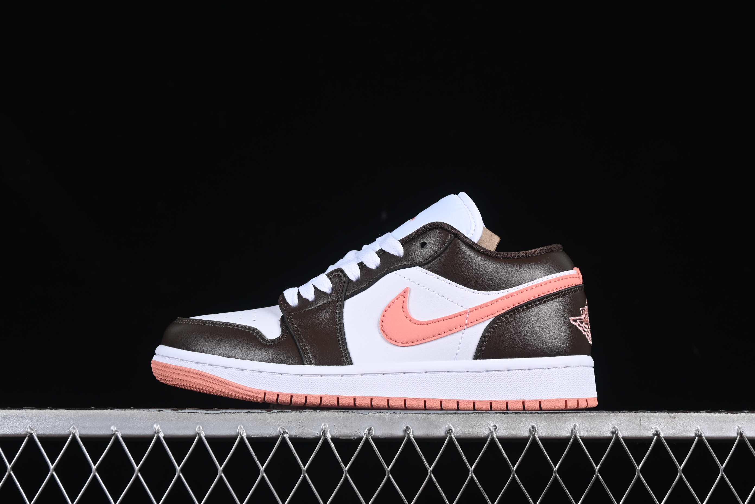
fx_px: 1573
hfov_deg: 27.0
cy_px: 252
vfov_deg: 18.2
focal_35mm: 75
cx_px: 378
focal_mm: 50
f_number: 7.1
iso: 160
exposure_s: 1/80
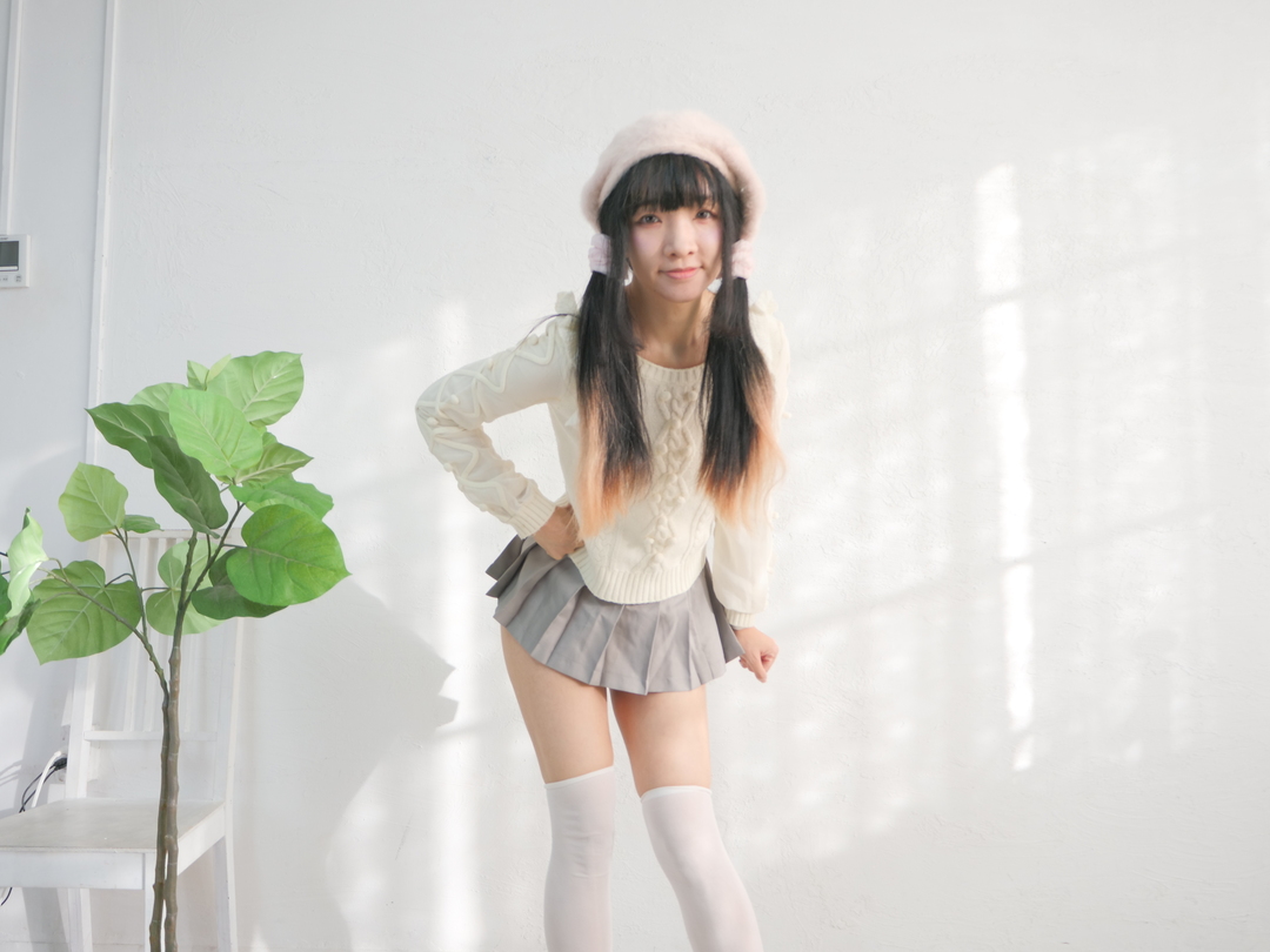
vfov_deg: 49.7
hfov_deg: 63.4
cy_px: 476
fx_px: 1027
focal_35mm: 28
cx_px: 635
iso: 200
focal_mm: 14
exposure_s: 1/60
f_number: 3.5
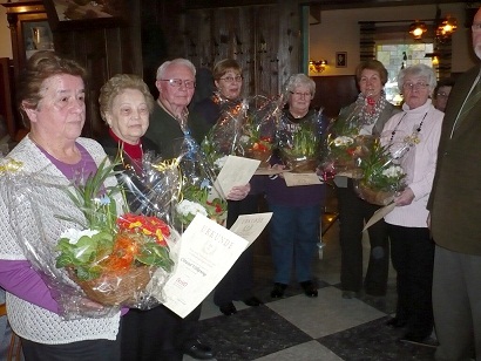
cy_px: 180
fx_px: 487
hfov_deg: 52.6
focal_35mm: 35
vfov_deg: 40.7
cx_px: 240
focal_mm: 5.8
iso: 200
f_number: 2.8
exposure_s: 1/30
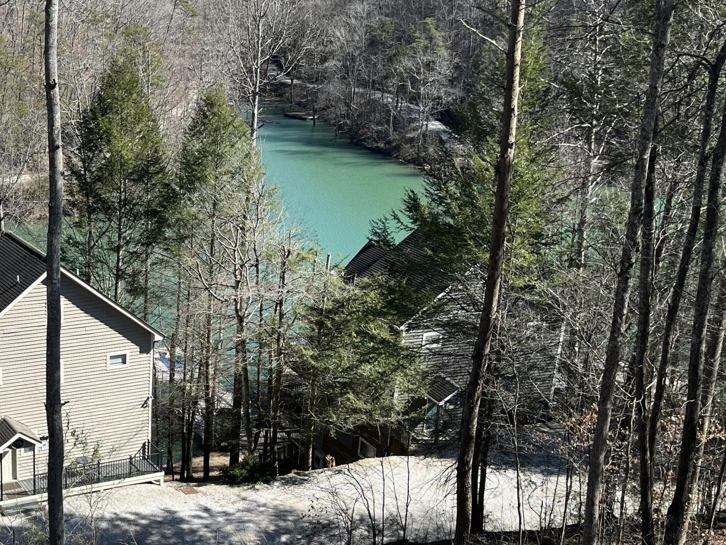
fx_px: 1133
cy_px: 412
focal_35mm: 54
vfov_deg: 26.7
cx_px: 68
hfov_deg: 33.6
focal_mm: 5.1
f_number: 1.6
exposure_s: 1/1672
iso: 50
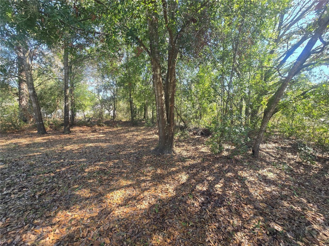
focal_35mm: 13
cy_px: 123
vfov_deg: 89.9
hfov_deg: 106.2
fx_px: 124
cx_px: 164
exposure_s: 1/152
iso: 50
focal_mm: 2.2
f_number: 2.2
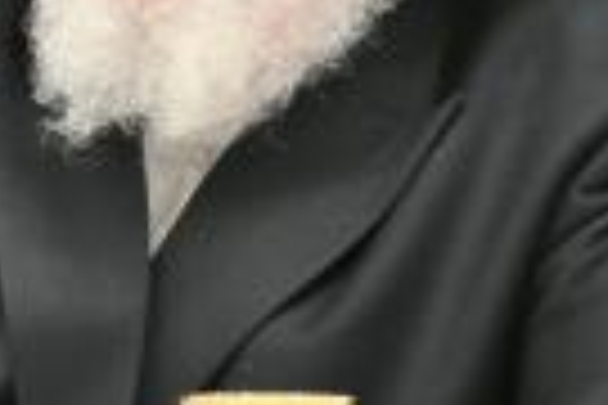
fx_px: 38453
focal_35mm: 2277
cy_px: 50
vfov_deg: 0.6
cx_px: -1441
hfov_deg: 0.9
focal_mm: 200
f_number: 2.8
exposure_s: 1/250
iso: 200
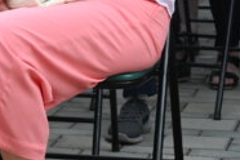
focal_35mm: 220
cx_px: -283
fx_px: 1467
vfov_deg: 6.2
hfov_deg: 8.7
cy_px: 15
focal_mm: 40
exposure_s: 1/40
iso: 800
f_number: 5
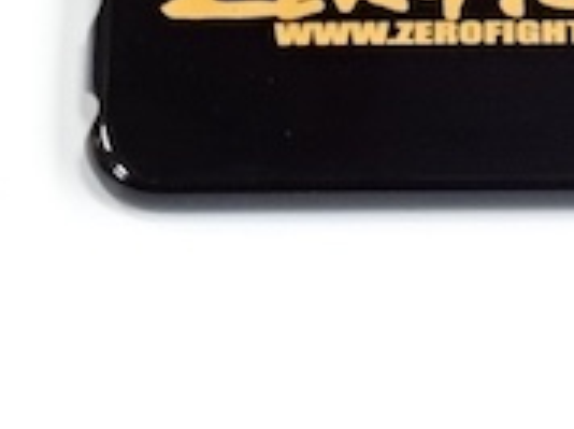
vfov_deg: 4.3
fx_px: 5746
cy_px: 16
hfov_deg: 5.7
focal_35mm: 347
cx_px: 580
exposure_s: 1/13
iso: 800
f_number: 5.6
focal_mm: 26.39
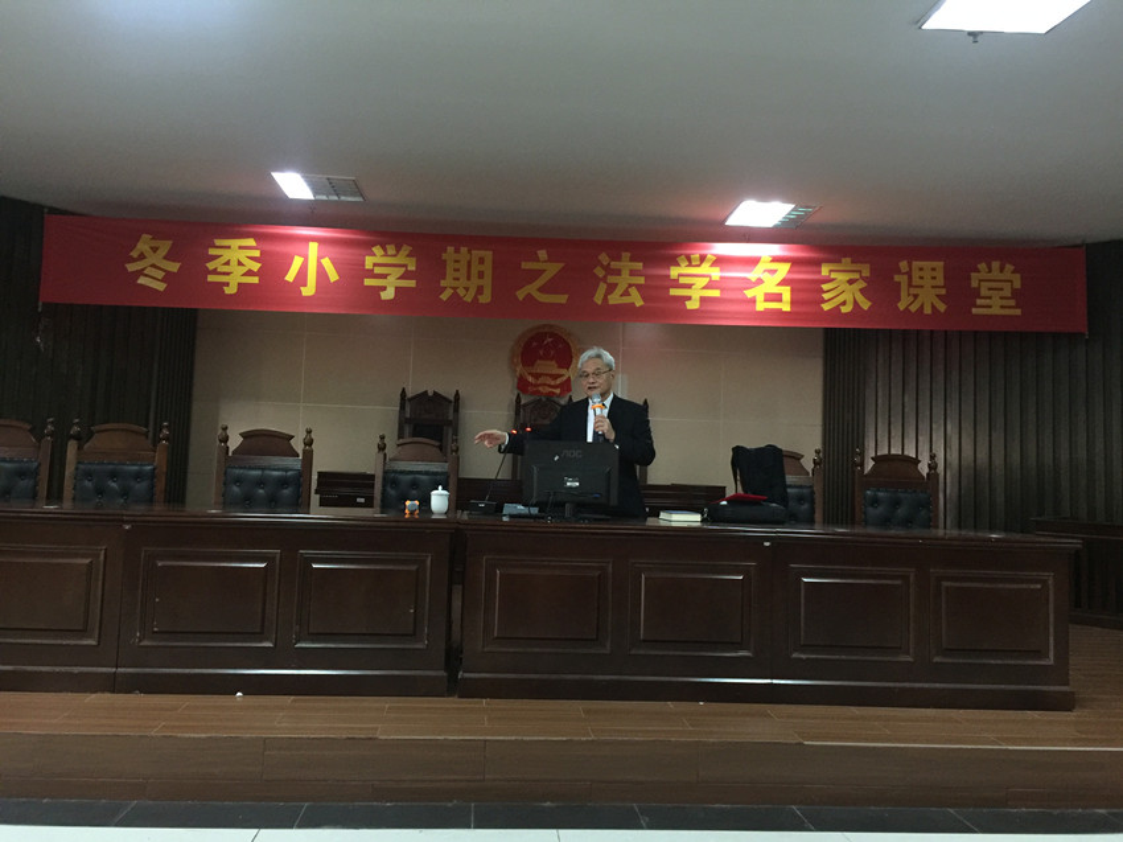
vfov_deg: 48.2
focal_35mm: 29
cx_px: 562
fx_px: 941
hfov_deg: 61.7
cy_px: 421
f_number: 2.2
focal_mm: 4.15
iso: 125
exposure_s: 1/17
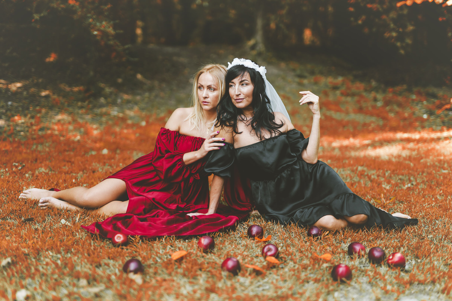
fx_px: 628
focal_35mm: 50
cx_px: 226
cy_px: 150
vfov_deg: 27.0
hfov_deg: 39.6
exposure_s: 1/400
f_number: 1.4
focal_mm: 50
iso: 50
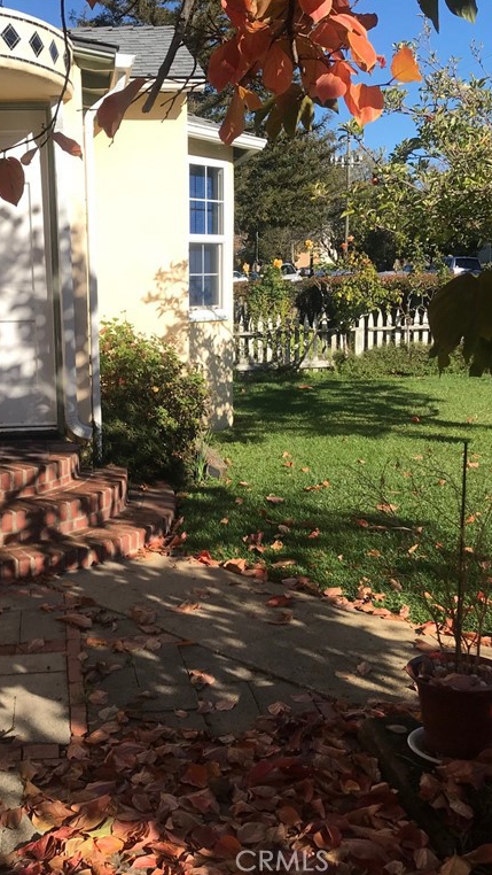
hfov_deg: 28.6
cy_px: 436
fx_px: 950
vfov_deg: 49.4
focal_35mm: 41
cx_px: 118
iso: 20
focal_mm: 3.99
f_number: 1.8
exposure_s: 1/2179
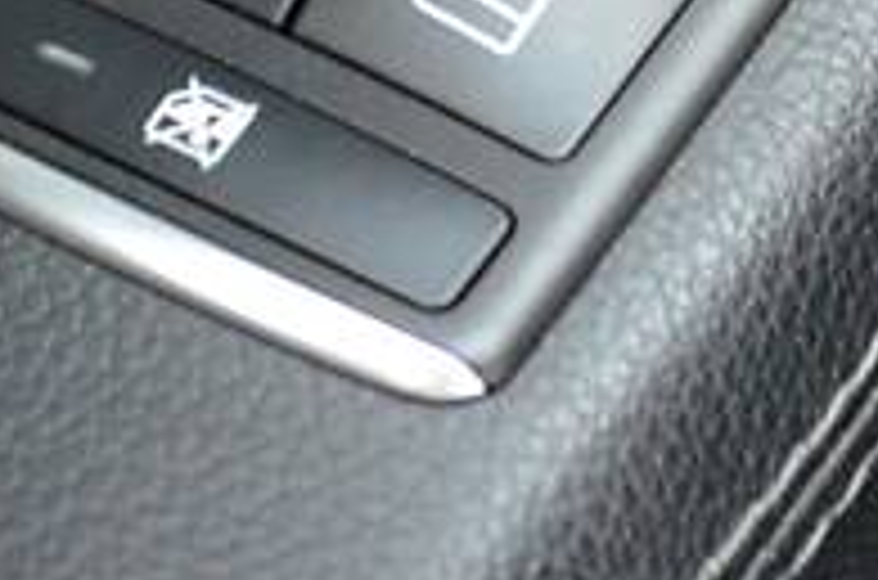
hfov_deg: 7.0
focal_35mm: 296
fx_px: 7202
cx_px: 734
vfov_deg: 4.6
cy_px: -477
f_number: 5.6
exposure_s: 1/60
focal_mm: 48
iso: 2200
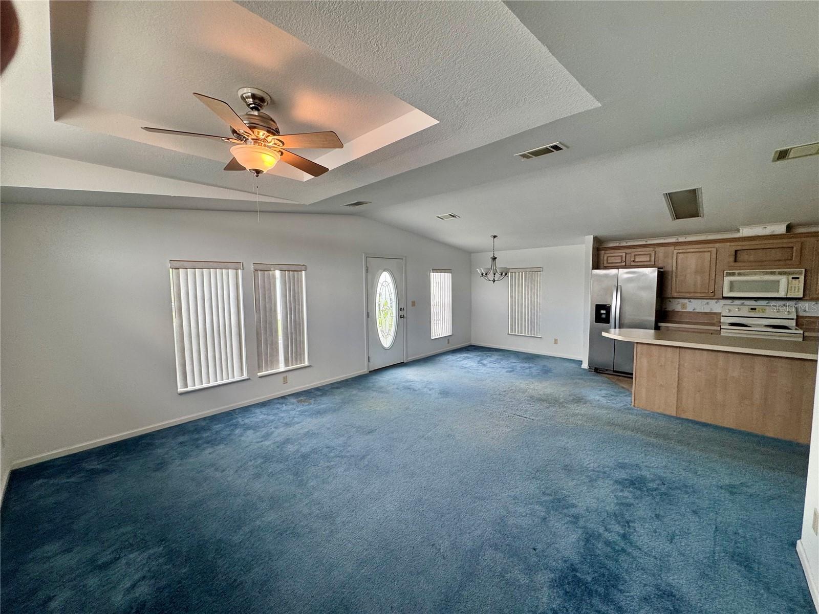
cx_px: 410
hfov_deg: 102.1
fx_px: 331
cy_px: 307
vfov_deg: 85.7
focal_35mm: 14
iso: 125
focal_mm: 2.22
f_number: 2.2
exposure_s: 1/120
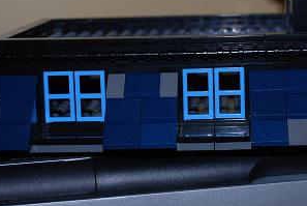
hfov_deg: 21.5
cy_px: 37
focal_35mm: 94
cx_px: 219
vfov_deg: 14.5
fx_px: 803
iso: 200
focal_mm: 32
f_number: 4.8
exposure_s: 1/60
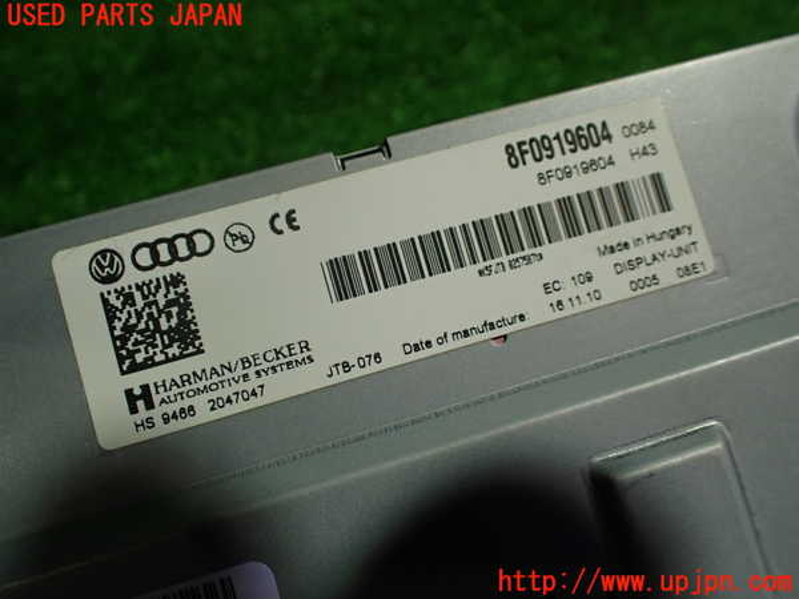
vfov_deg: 46.8
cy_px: 300
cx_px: 400
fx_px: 692
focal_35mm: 30
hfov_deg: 60.0
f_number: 2.3
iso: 250
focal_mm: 5.4
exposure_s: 1/125
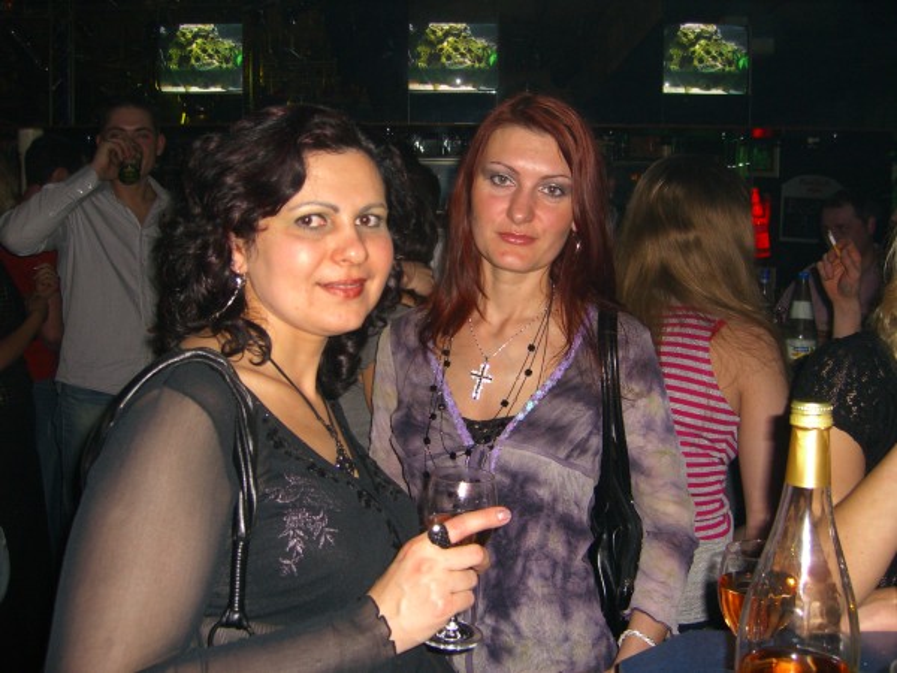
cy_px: 336
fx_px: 985
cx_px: 448
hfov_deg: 49.0
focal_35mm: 38
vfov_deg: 37.7
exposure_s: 1/60
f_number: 2.8
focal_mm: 7.9
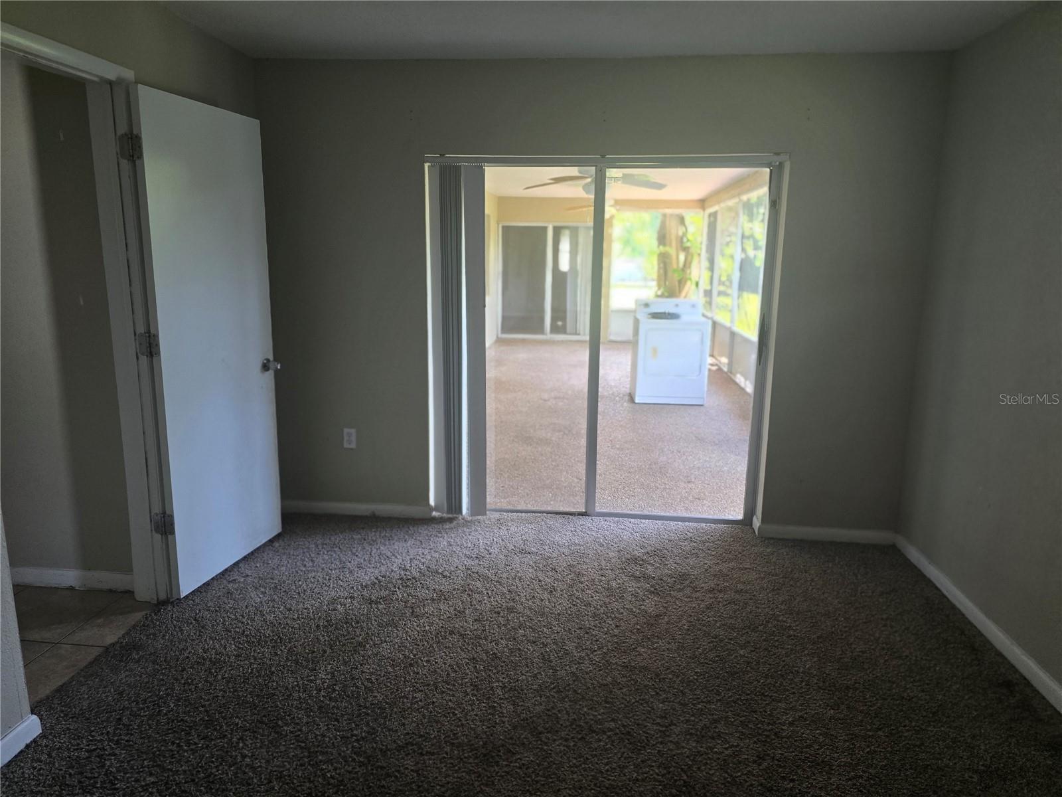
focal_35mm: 23
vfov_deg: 58.9
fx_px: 706
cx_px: 531
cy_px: 398
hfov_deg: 73.9
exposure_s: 1/120
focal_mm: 6.3
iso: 400
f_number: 1.7
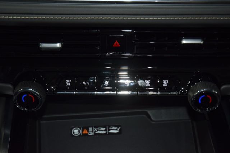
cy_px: 76
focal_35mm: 60
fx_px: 383
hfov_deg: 33.4
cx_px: 115
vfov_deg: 22.6
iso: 640
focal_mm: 40
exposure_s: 1/25
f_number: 4.2
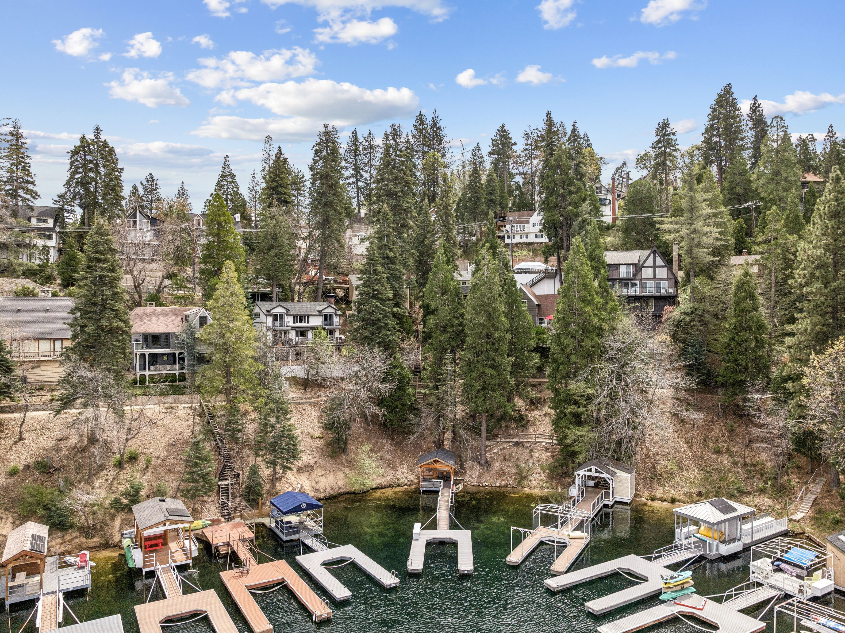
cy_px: 316
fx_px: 586
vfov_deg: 56.8
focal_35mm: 24
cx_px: 422
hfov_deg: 71.6
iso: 130
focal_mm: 12.3
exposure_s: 1/160
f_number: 2.8
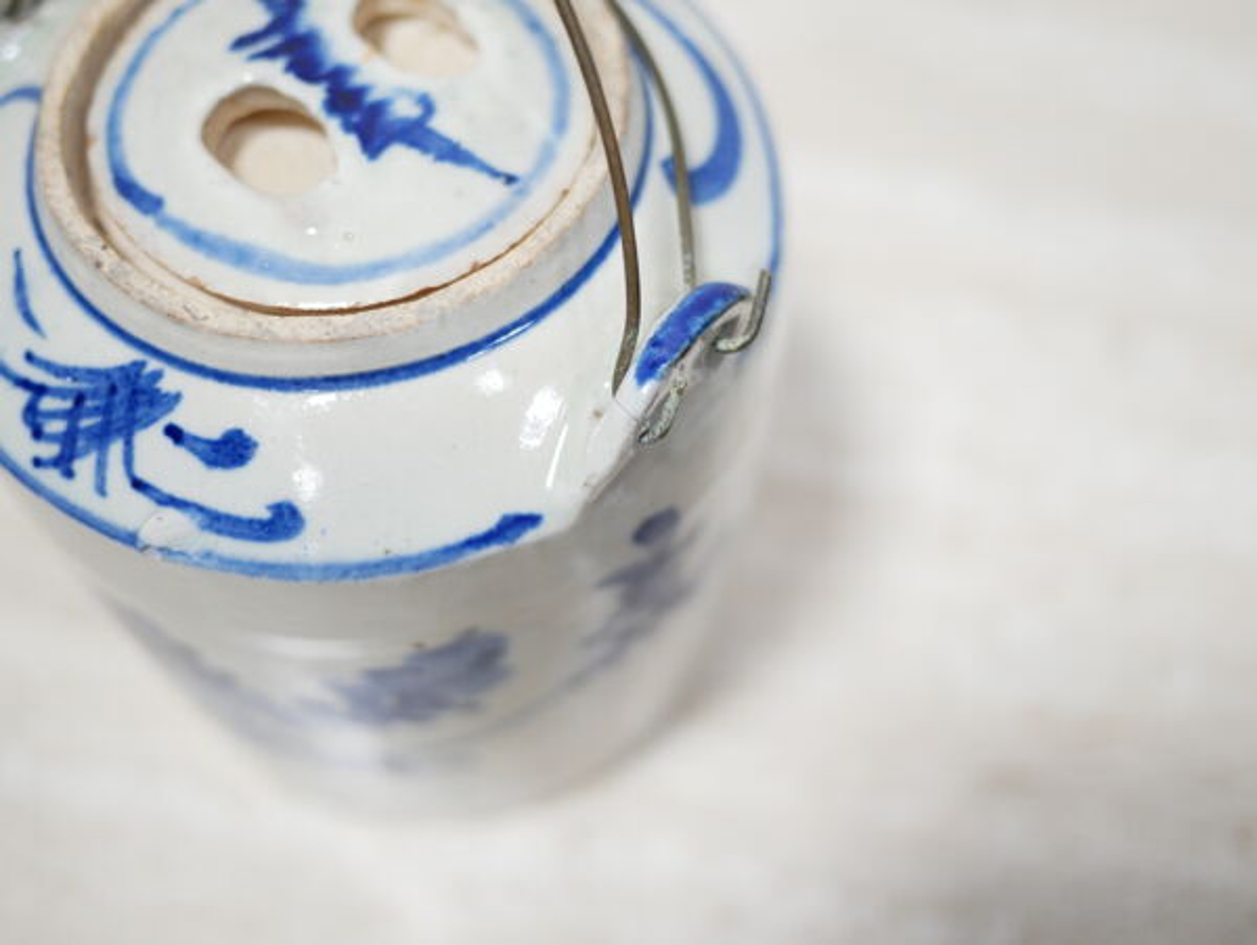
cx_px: 628
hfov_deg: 46.8
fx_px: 1454
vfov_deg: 36.0
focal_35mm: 40
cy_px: 472
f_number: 1.7
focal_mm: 20
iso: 320
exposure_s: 1/60
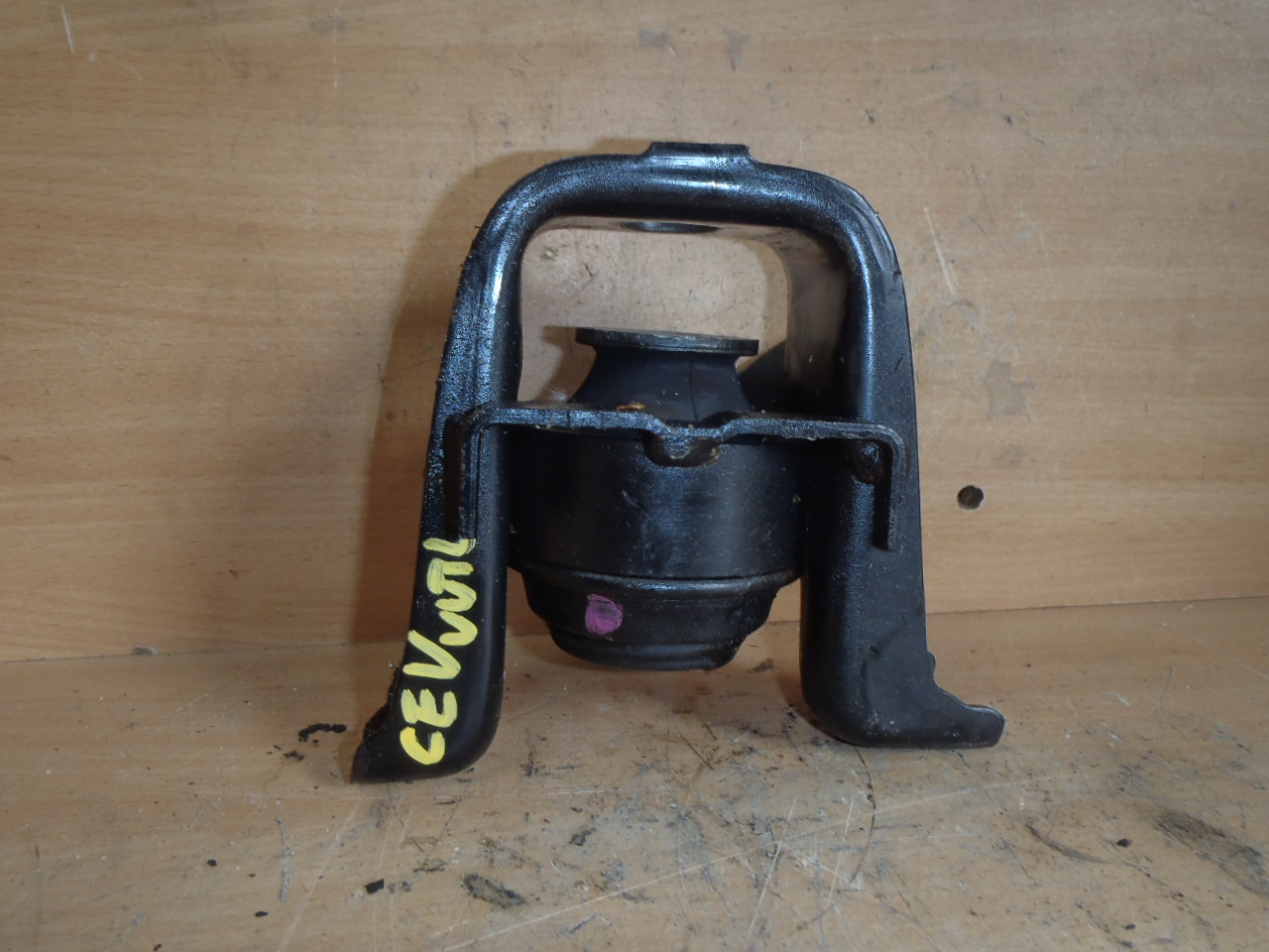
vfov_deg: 49.7
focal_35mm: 28
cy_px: 476
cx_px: 634
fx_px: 1026
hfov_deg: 63.4
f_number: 3.9
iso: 100
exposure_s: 1/30
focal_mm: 5
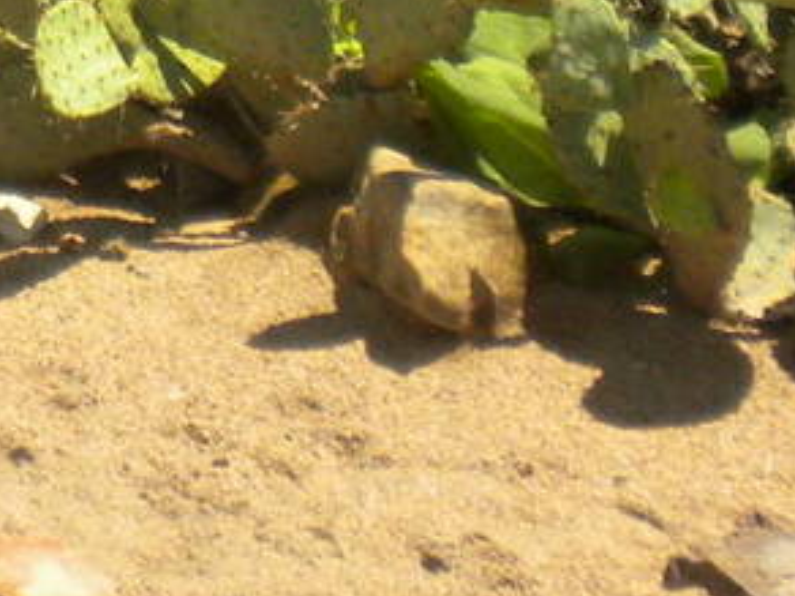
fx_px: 4662
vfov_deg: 6.9
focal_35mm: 203
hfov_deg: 9.4
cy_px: -792
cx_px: -485
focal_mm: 6.6
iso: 90
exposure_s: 1/823
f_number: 3.5
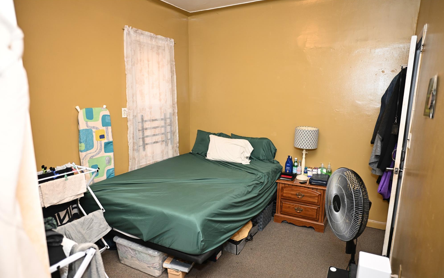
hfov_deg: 82.3
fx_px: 254
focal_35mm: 21
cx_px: 225
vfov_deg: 57.2
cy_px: 151
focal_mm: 20
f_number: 2.8
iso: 800
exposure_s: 1/200
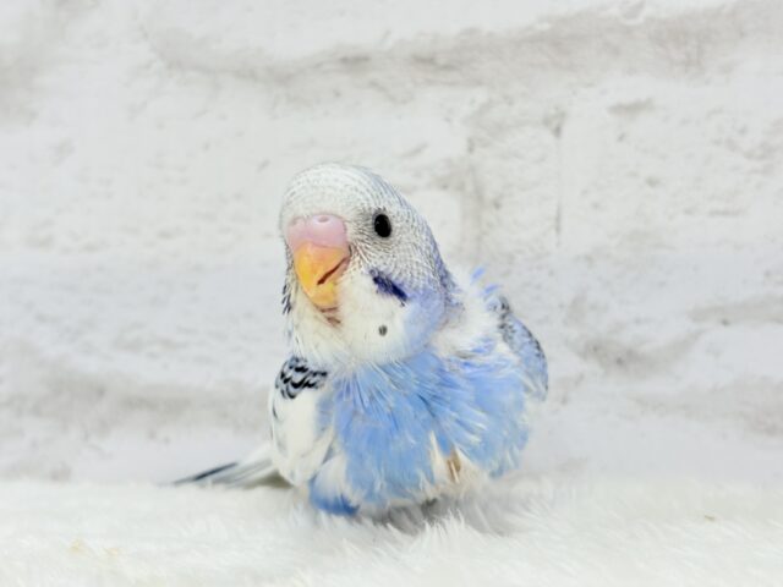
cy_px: 294
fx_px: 1176
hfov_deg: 36.8
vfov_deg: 28.0
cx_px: 392
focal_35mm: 52
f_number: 1.6
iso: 64
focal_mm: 5.96
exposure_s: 1/100
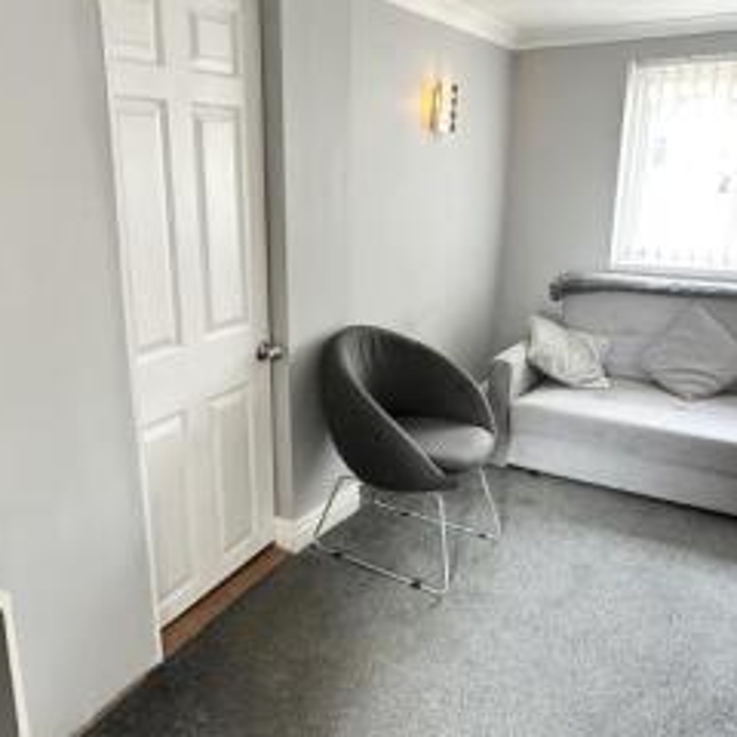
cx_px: 333
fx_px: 723
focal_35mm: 30
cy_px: 376
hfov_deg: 54.0
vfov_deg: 54.0
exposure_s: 1/50
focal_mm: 2.22
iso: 200
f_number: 2.2
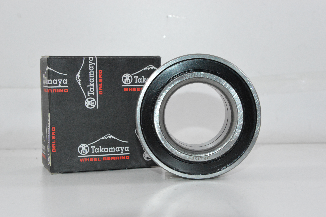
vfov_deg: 18.9
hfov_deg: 28.1
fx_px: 651
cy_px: 108
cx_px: 163
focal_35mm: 72
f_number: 11
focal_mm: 48
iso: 3200
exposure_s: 1/125
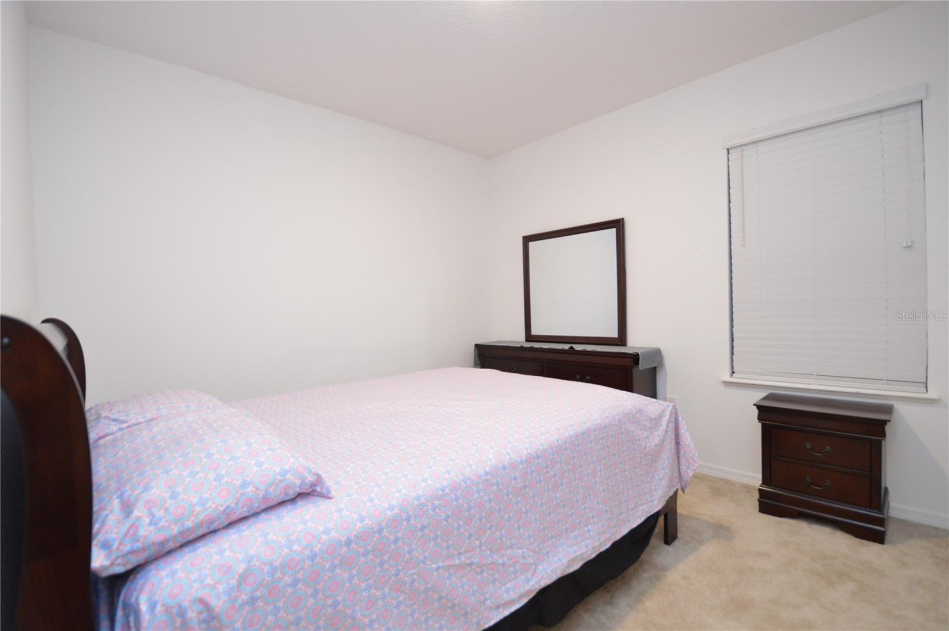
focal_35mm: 15
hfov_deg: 100.5
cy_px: 316
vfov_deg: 77.2
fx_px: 395
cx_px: 474
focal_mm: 10
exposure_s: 1/60
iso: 1800
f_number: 3.5
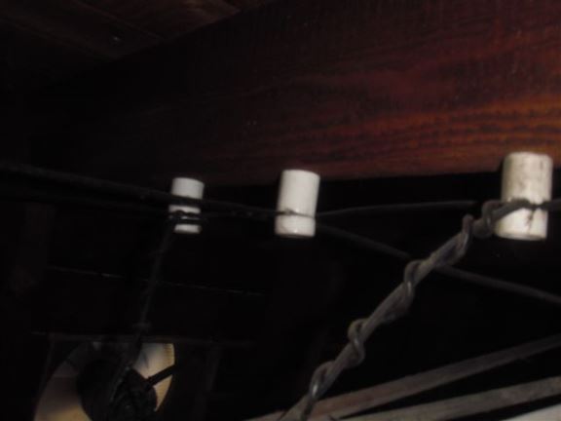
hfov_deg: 49.0
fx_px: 616
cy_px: 210
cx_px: 280
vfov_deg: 37.7
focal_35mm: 38
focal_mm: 6.7
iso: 125
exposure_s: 1/30
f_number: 3.5
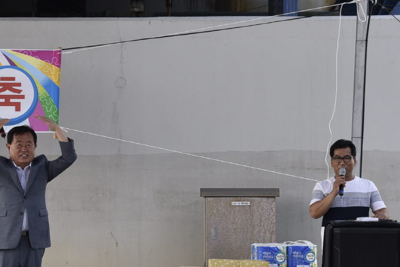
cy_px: 173
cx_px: 41
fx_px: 2823
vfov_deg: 5.4
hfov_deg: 8.1
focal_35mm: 254
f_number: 5.6
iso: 100
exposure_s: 1/200
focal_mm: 75
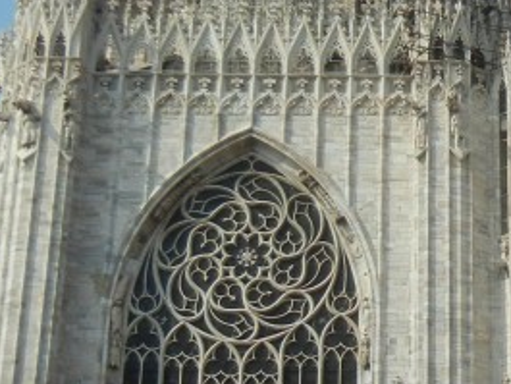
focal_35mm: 116
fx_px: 1713
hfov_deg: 16.3
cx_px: 594
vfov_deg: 12.8
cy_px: 139
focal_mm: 5.4
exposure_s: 1/537
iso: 160
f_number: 7
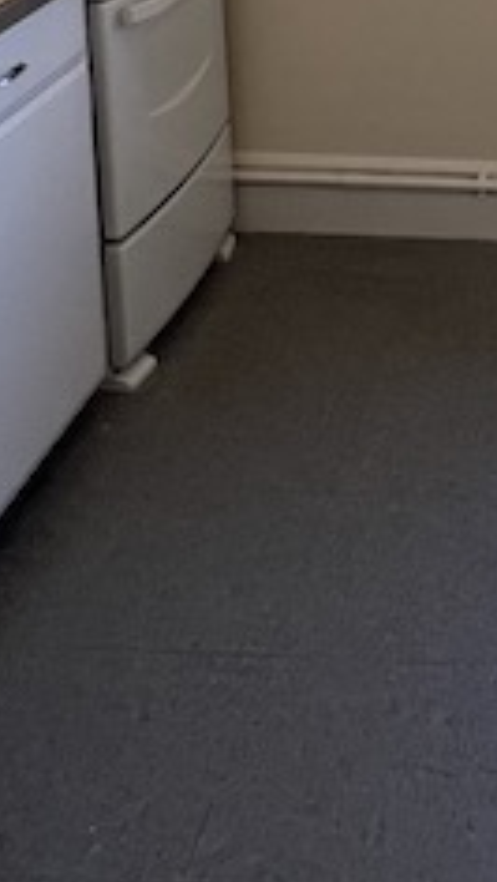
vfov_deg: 33.2
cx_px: 658
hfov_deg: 22.2
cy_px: -228
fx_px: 1123
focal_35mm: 48
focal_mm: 1.57
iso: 100
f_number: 1.8
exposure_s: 1/120
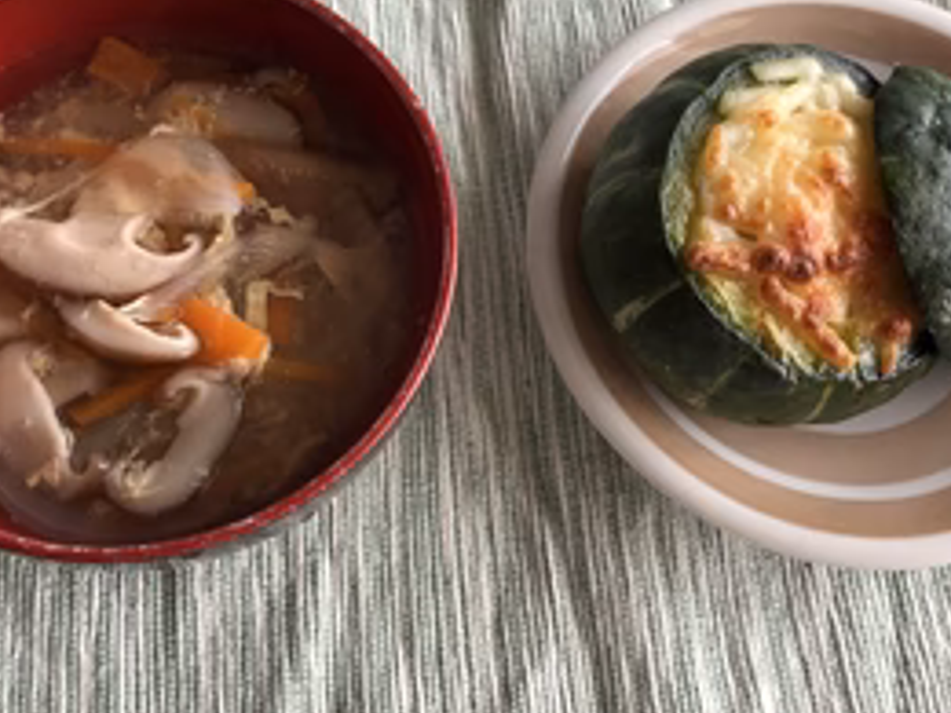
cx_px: 435
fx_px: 1181
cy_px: 322
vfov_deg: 33.6
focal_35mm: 43
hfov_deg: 43.8
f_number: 1.8
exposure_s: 1/30
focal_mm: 4
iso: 32
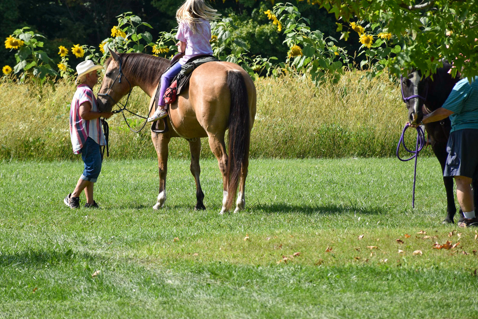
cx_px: 201
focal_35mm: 272
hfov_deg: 7.6
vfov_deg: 5.1
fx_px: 3611
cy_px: 124
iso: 200
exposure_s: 1/500
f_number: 6.3
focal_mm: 140
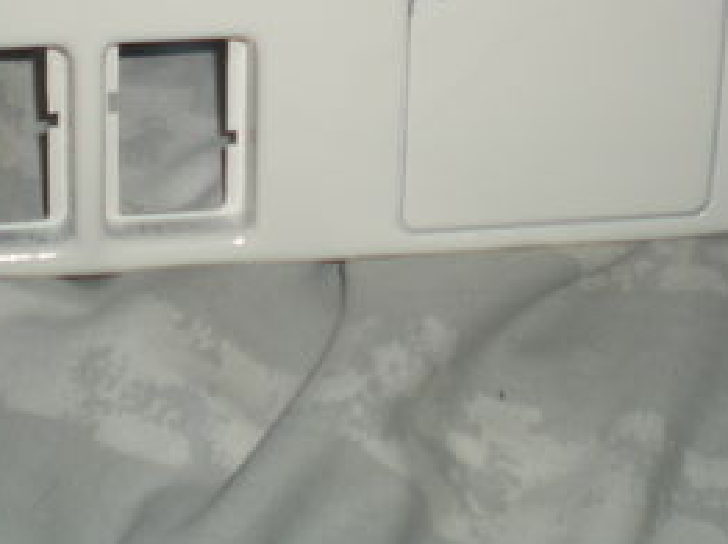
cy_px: -25
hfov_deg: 21.1
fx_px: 1954
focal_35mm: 93
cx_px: 278
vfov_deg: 15.5
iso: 50
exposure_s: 1/65
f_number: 3.1
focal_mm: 6.3
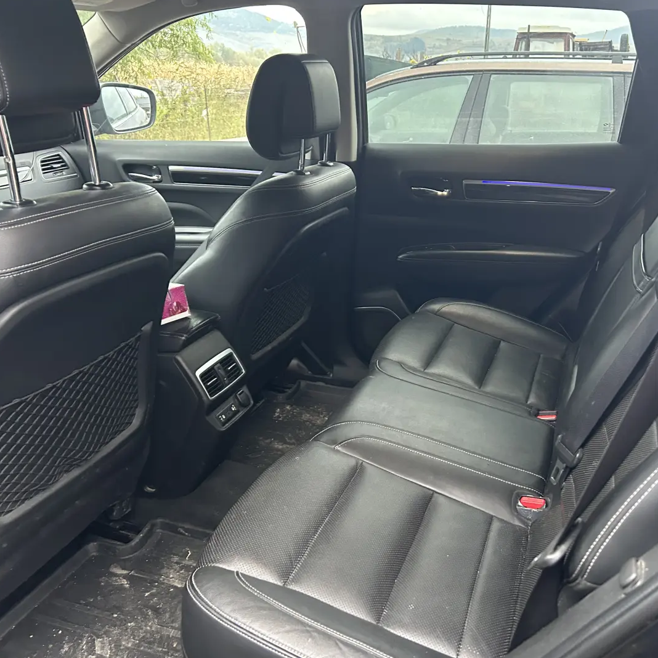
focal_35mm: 31
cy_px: 329
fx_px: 667
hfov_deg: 51.7
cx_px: 428
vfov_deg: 52.5
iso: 500
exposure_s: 1/55
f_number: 1.5
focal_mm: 5.7
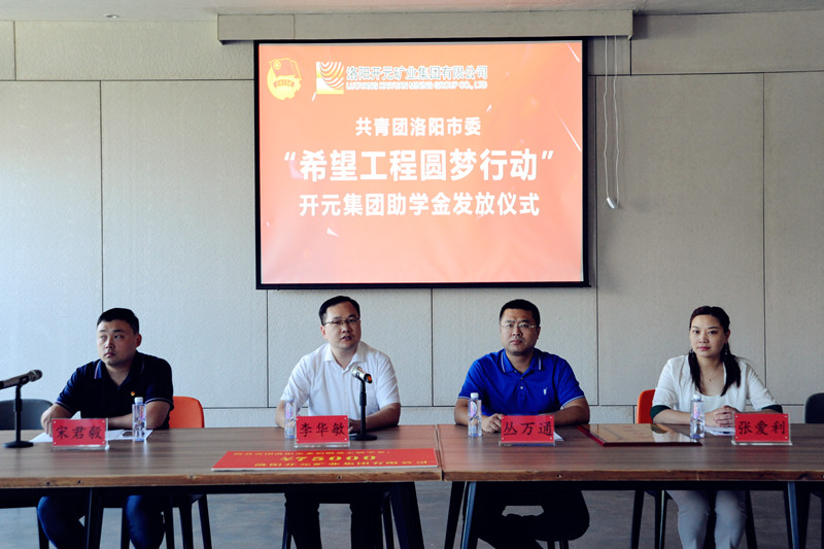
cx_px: 412
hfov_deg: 46.4
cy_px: 274
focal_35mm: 42
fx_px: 961
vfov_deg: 31.9
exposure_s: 1/125
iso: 3200
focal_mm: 42
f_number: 5.6
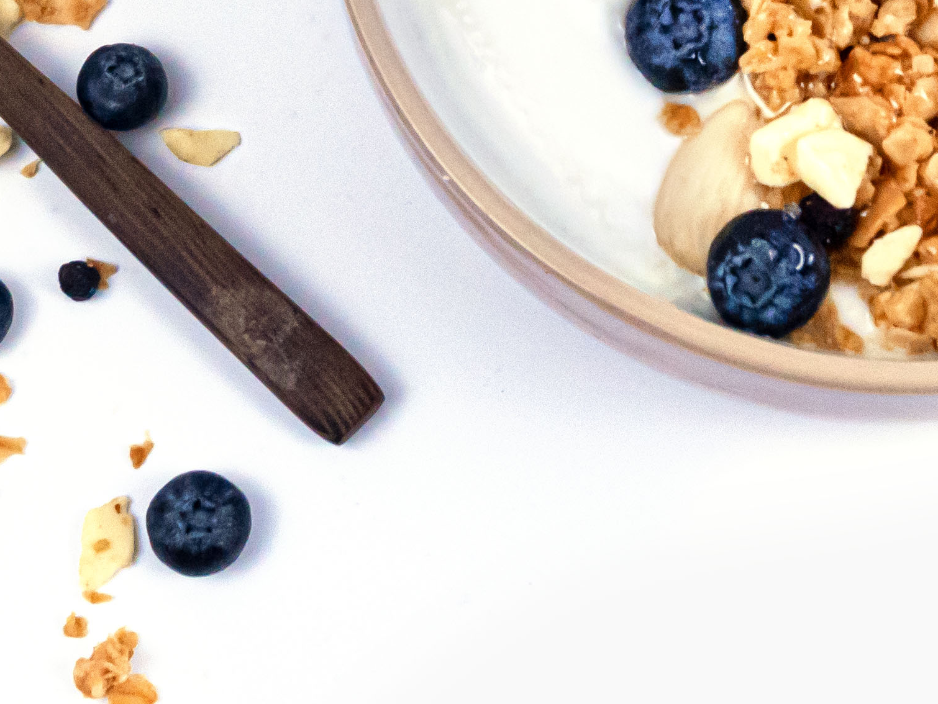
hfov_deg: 12.9
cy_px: -165
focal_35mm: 153
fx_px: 4148
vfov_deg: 9.6
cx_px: 580
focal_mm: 20
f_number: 8
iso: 1600
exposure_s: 1/160
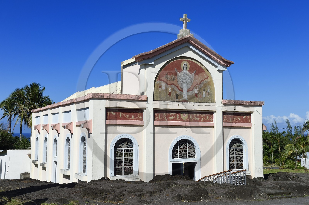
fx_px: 412
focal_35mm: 48
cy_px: 102
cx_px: 154
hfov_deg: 41.1
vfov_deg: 28.0
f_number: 10
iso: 200
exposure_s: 1/640
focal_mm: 48
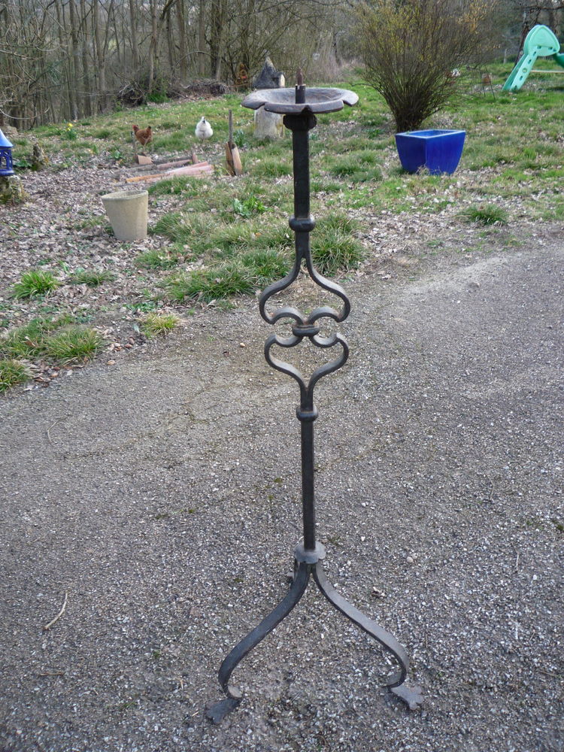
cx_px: 282
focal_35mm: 30
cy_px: 376
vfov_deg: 60.0
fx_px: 652
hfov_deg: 46.8
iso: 100
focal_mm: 5.2
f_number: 3.3
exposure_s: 1/40
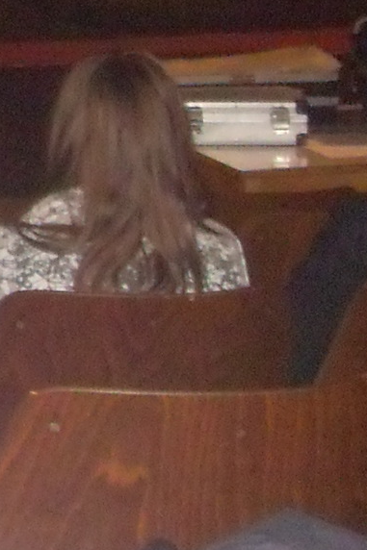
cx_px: -751
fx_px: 3029
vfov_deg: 10.1
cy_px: -221
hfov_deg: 6.3
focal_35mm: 198
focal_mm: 7.1
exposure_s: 1/45
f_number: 3.1
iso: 400
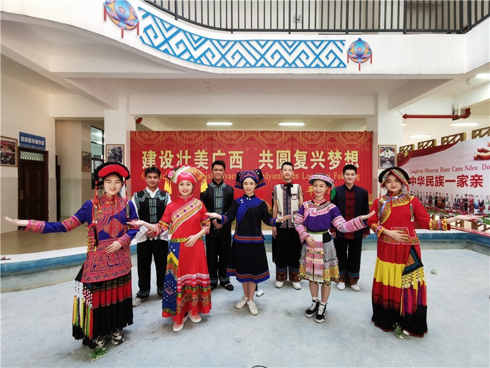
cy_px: 184
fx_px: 241
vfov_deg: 74.7
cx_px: 245
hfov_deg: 91.0
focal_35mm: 17
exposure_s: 1/33.3
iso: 320
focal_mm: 2.26
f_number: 2.2
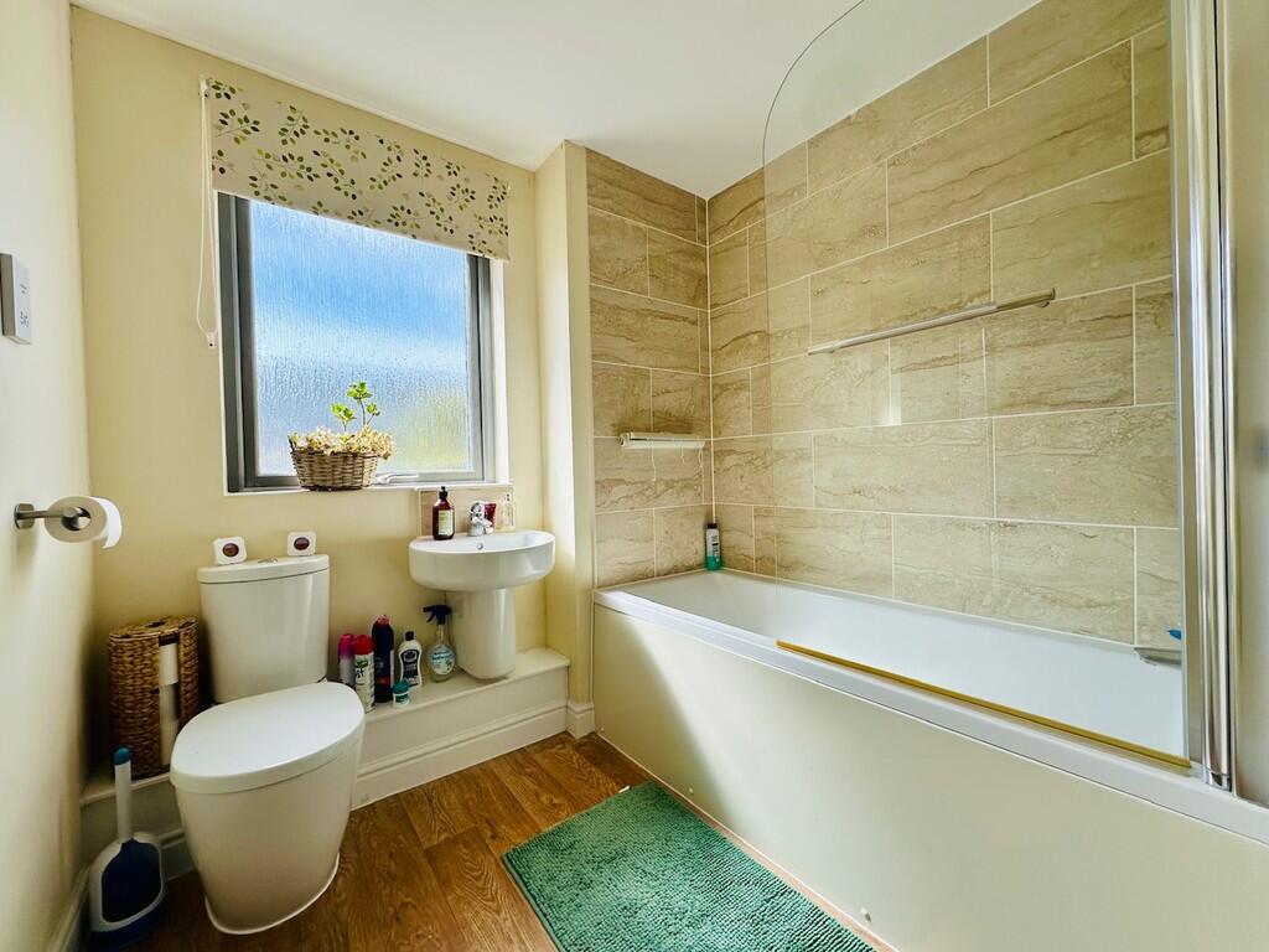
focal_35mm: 14
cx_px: 634
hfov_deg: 102.1
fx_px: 513
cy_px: 476
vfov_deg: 85.7
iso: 40
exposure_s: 1/350
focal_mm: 2.22
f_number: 2.2
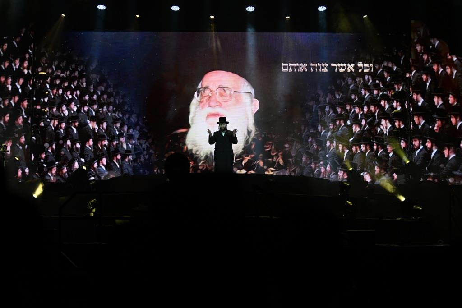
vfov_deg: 19.5
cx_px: 231
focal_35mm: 70
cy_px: 154
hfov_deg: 28.8
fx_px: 898
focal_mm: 70
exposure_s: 1/125
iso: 320
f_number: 2.8
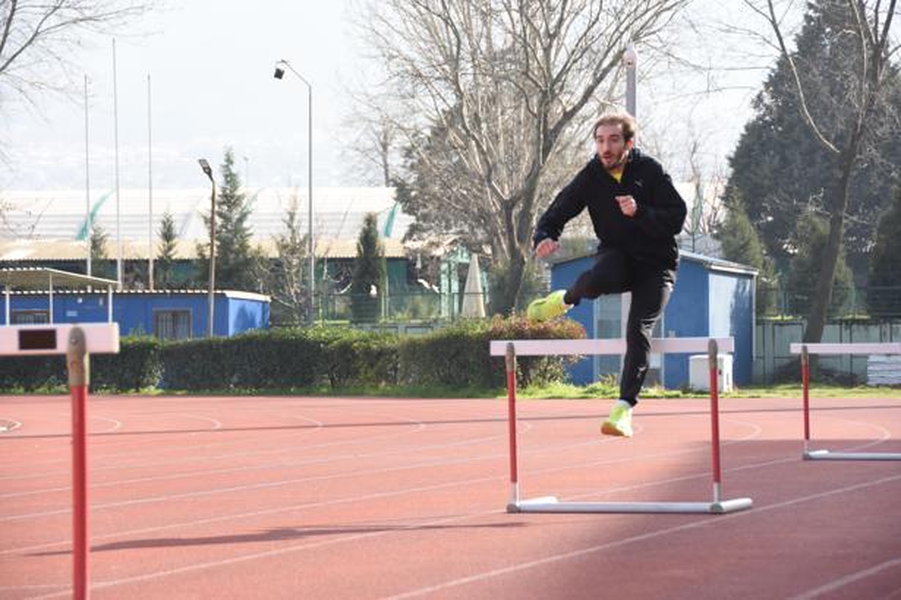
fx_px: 3078
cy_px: 300
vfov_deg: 11.1
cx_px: 450
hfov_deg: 16.7
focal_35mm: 123
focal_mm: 82
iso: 500
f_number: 5
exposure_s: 1/1000
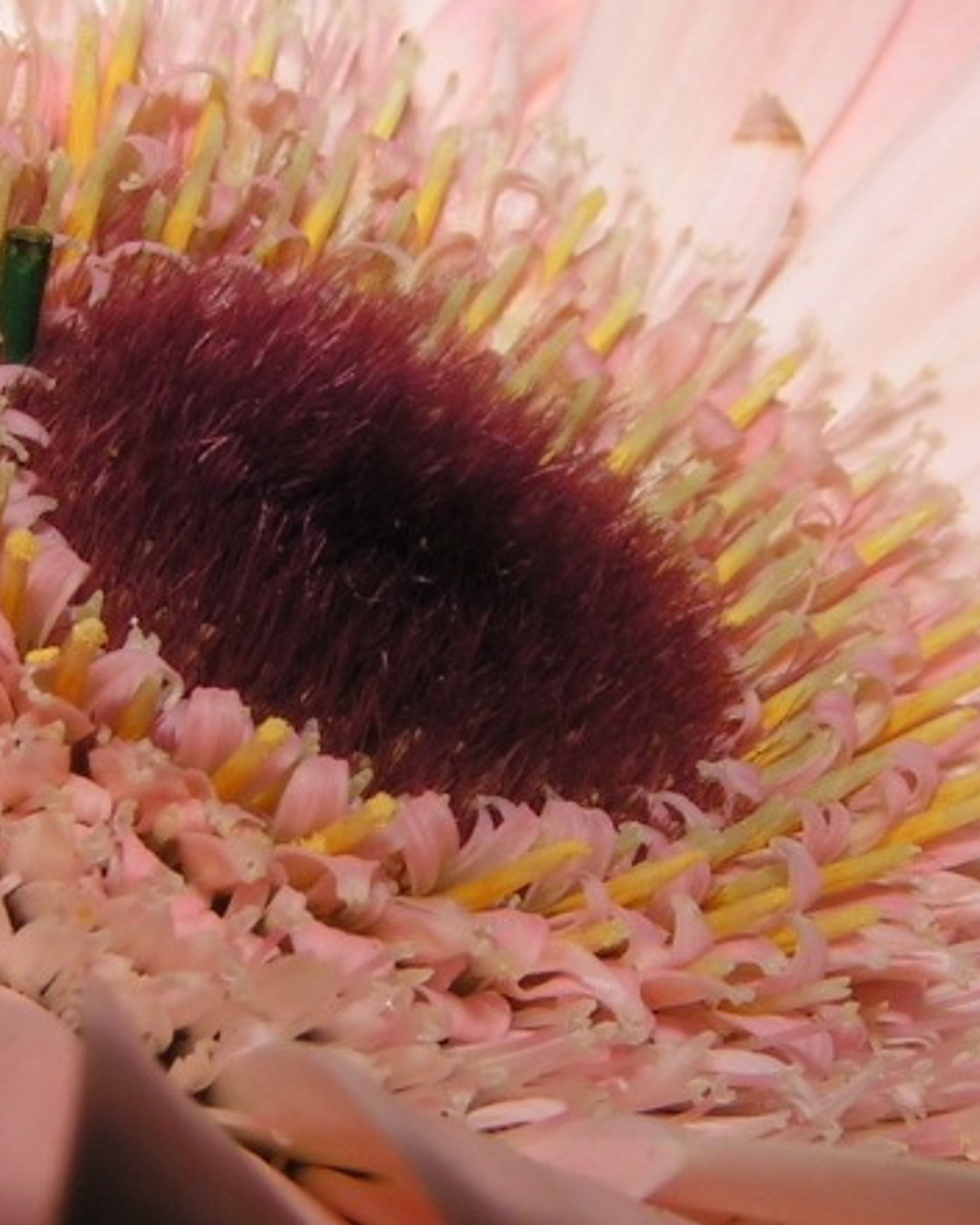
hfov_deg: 10.8
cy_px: 657
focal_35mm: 143
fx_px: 5185
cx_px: 326
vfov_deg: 13.5
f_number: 8
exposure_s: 1/60
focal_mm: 9.7
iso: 50
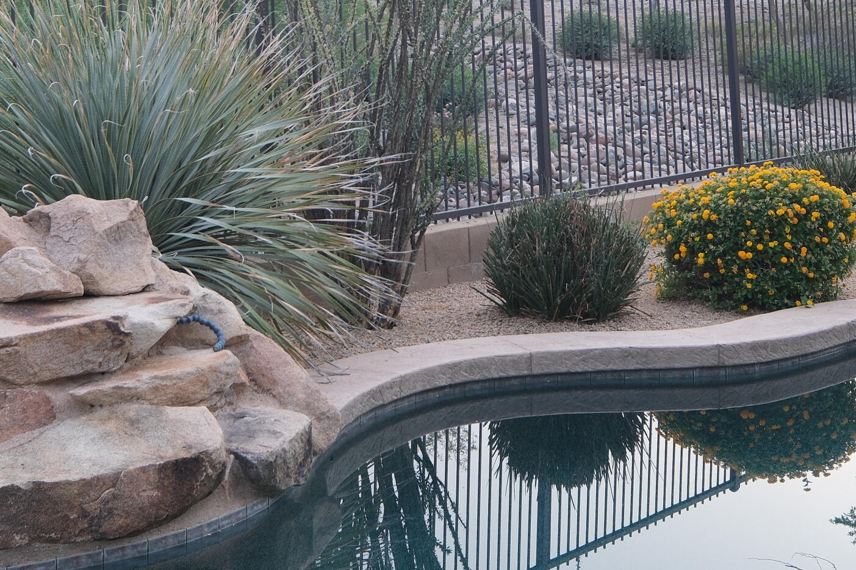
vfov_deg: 17.2
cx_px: 388
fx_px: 1831
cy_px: -35
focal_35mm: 77
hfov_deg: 26.3
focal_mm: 24
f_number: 6.4
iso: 320
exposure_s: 1/50
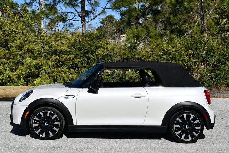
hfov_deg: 31.4
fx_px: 407
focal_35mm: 64
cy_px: 76
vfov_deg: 21.3
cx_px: 114
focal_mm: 32
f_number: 10
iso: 100
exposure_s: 1/400
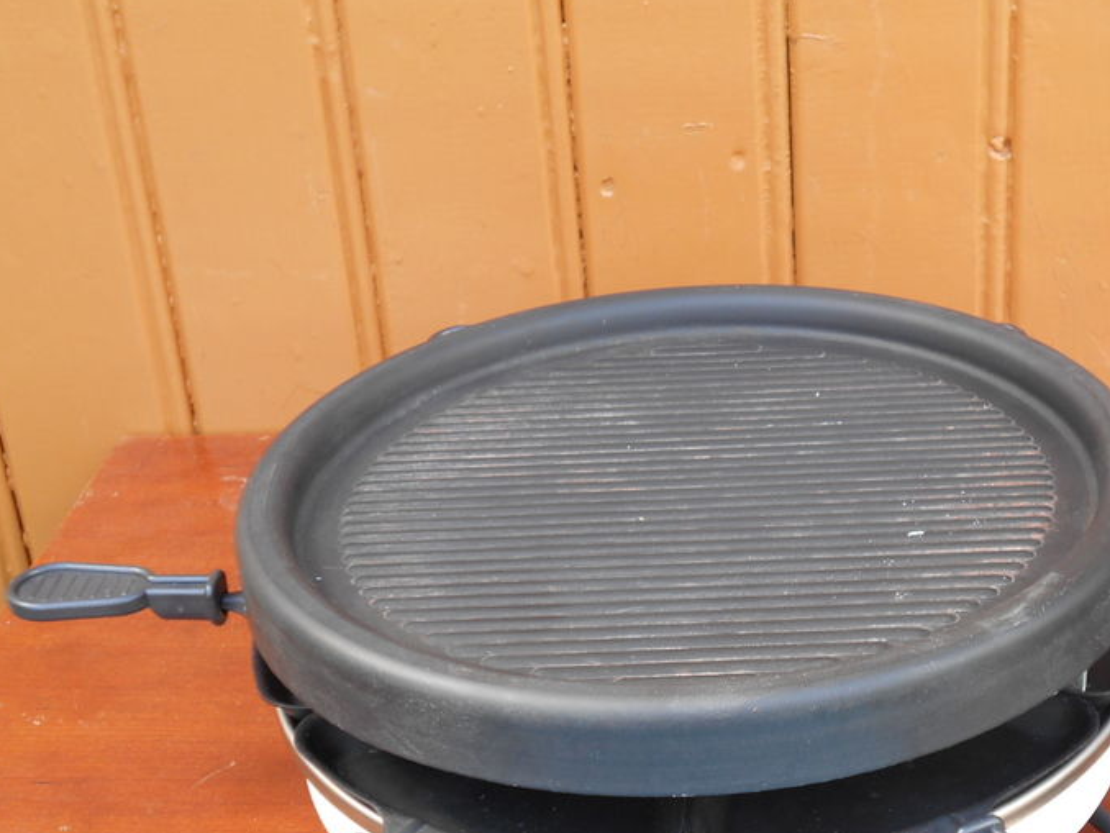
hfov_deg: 29.5
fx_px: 2085
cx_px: 777
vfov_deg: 22.5
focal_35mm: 65
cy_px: 567
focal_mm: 7.7
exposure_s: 1/30
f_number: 4.2
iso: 100
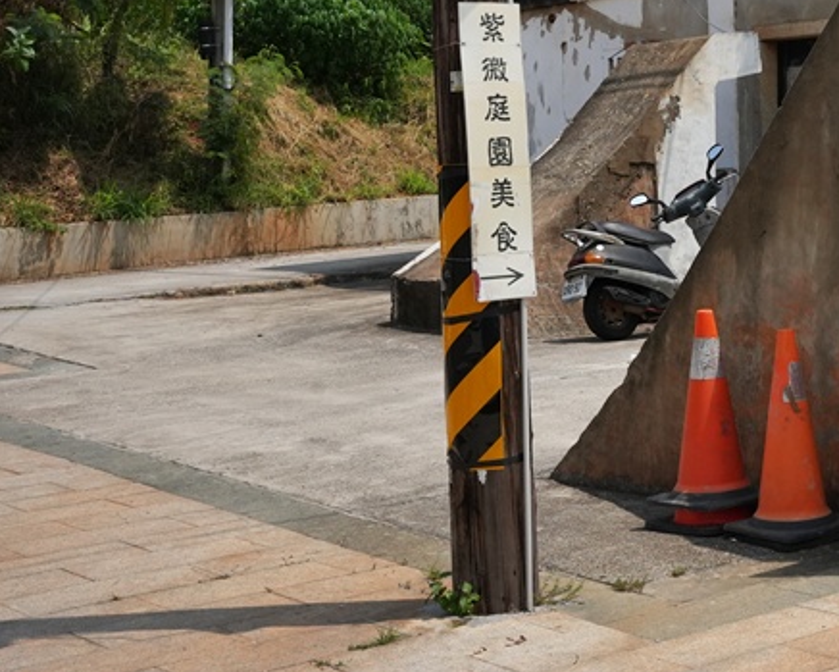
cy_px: 65
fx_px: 1868
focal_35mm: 75
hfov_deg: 23.5
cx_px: 953
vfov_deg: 20.0
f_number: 10
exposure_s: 1/3200
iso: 1250
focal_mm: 34.1
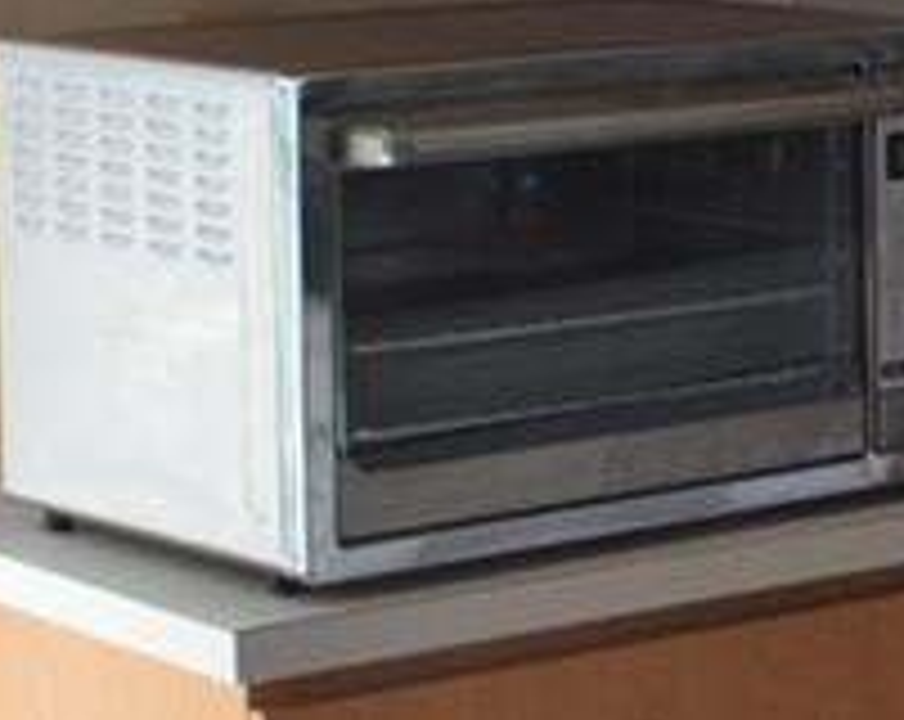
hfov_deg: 9.4
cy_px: 45
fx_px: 5367
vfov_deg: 7.6
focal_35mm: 201
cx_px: 1318
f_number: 4.5
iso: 400
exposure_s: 1/80
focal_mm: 28
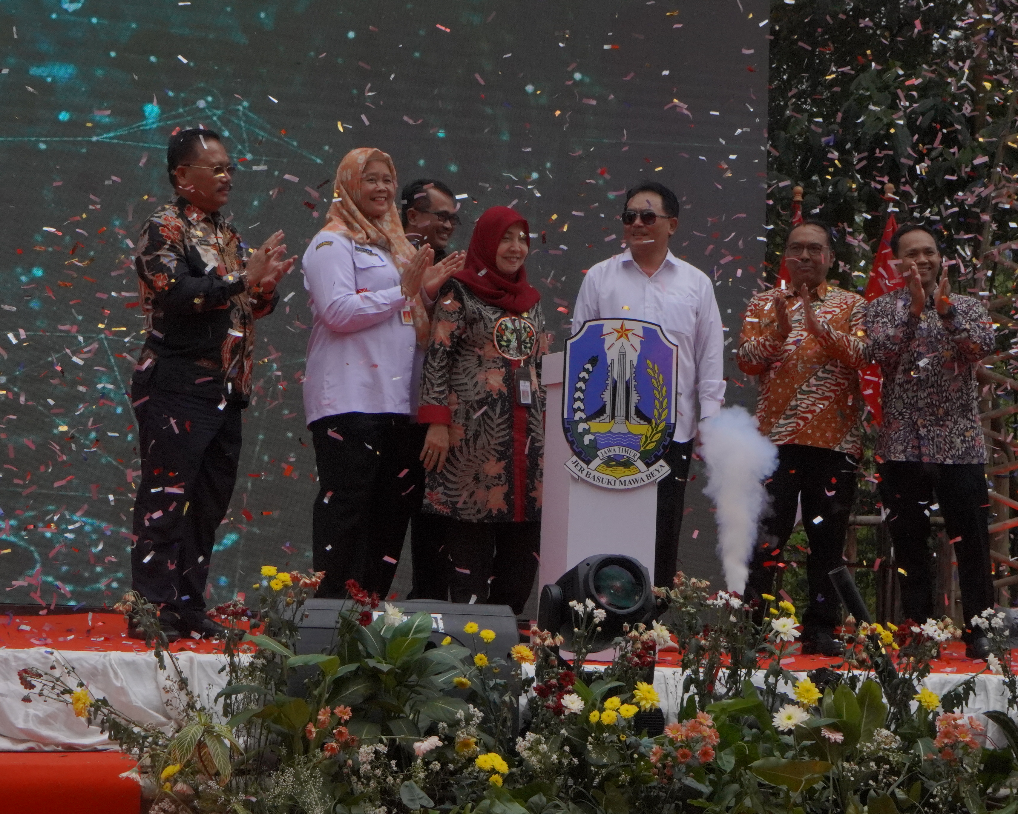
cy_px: 238
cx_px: 510
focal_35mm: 77
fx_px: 2315
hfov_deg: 24.8
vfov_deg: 19.9
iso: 1250
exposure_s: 1/1600
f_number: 10
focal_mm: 31
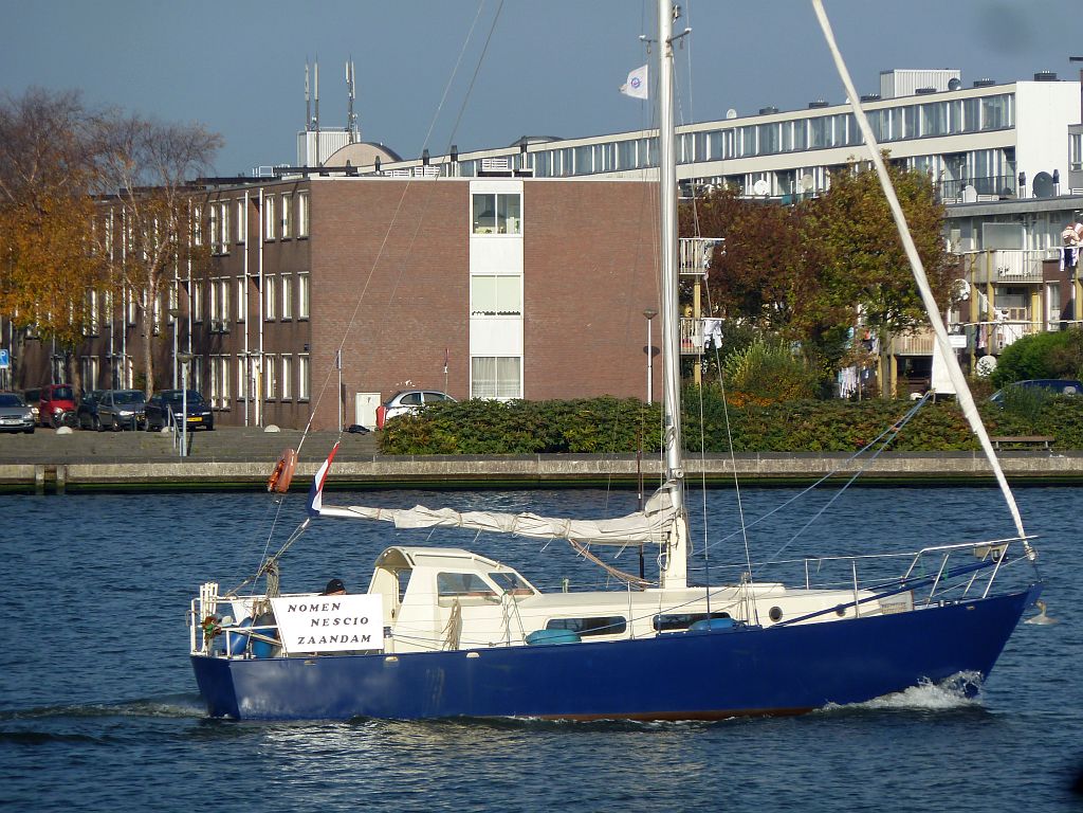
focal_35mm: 242
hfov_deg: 8.2
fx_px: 7571
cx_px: 542
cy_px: 406
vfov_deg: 6.1
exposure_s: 1/400
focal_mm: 39.7
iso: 80
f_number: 5
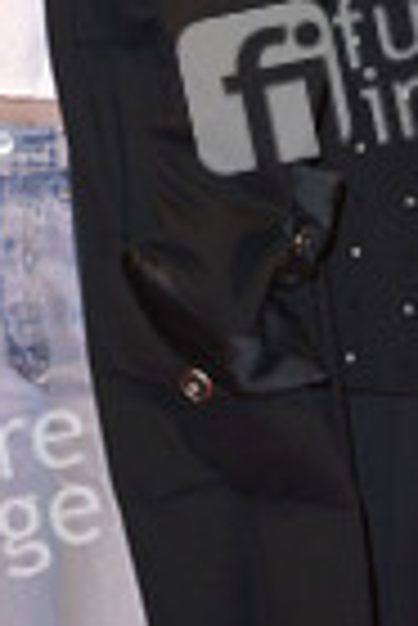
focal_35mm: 264
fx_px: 4586
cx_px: 0
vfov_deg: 7.7
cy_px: -158
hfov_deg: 5.2
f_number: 5.6
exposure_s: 1/250
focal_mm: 92
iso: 1250
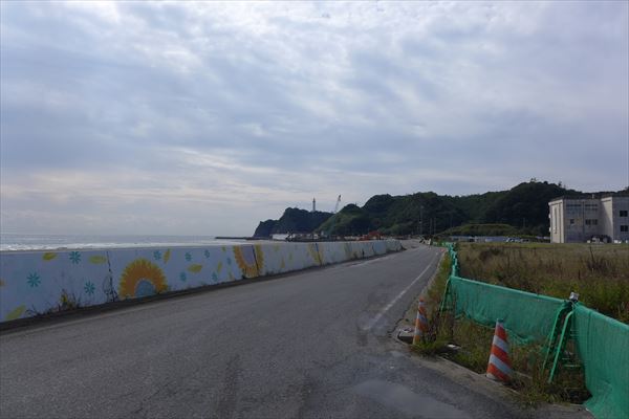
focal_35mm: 24
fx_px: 419
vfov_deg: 53.1
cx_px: 314
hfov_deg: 73.7
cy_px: 210
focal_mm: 4.7
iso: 80
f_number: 3.2
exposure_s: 1/2000
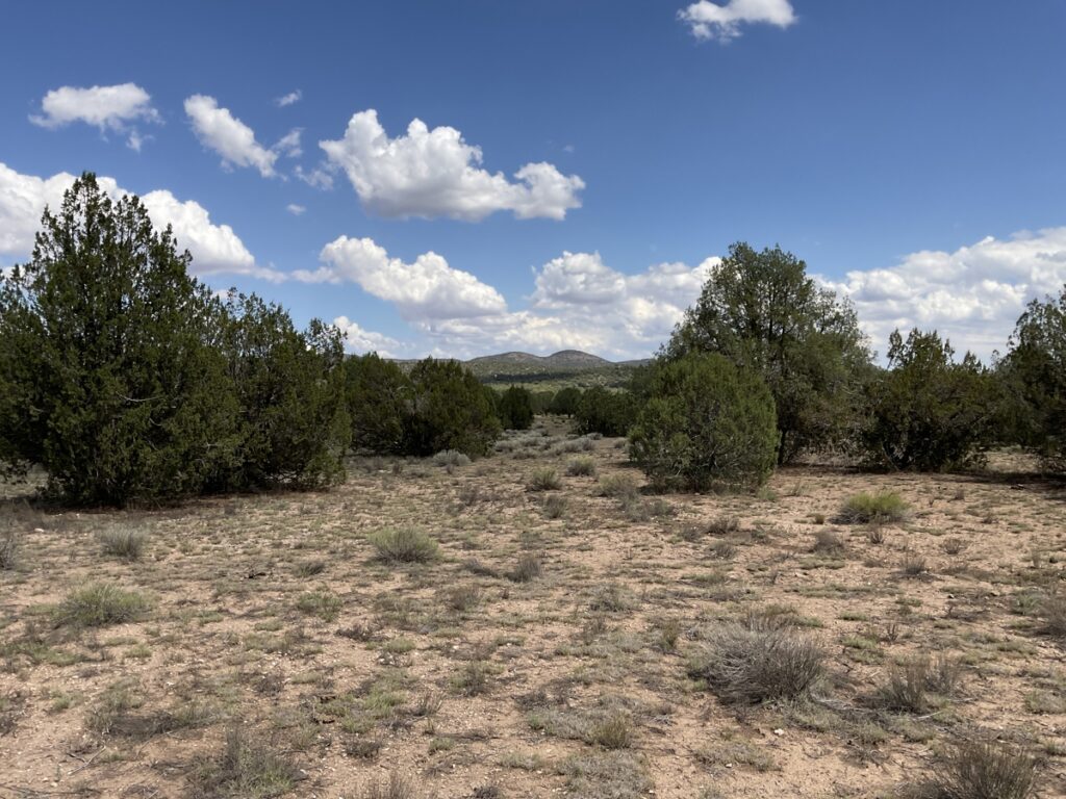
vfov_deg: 48.2
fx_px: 893
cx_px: 533
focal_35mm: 29
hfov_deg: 61.7
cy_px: 400
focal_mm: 3
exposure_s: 1/3788
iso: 20
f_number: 1.8
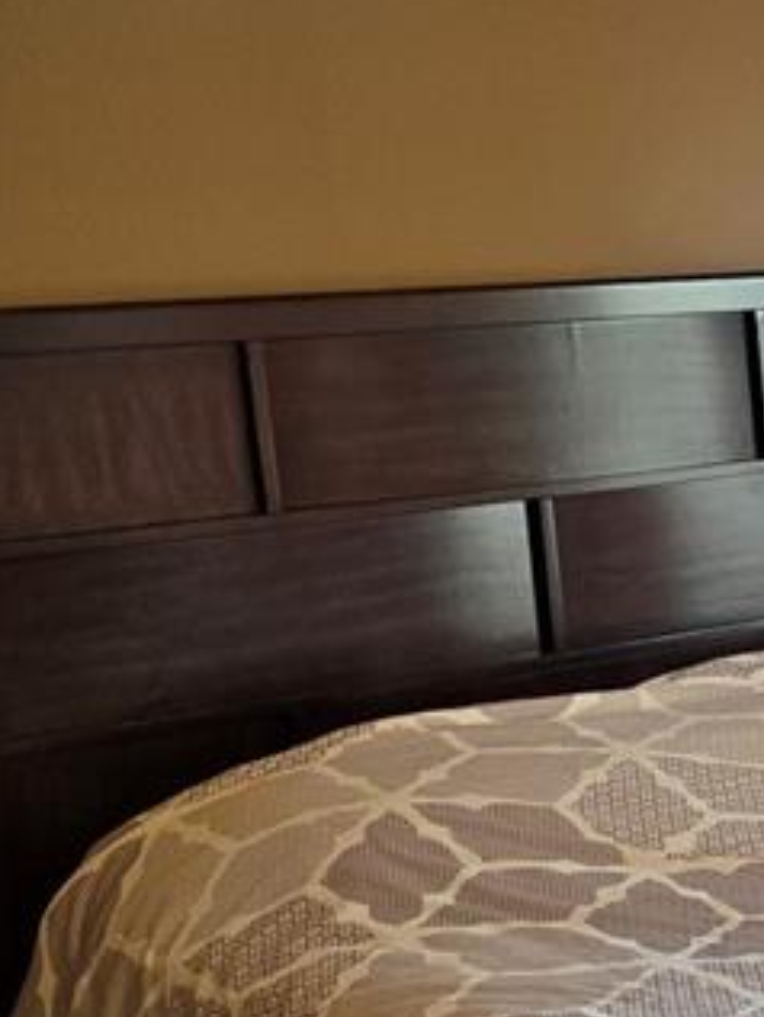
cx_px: 1412
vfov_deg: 22.3
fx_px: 2558
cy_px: 725
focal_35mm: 87
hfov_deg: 14.7
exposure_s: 1/120
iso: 160
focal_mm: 6.3
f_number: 1.7
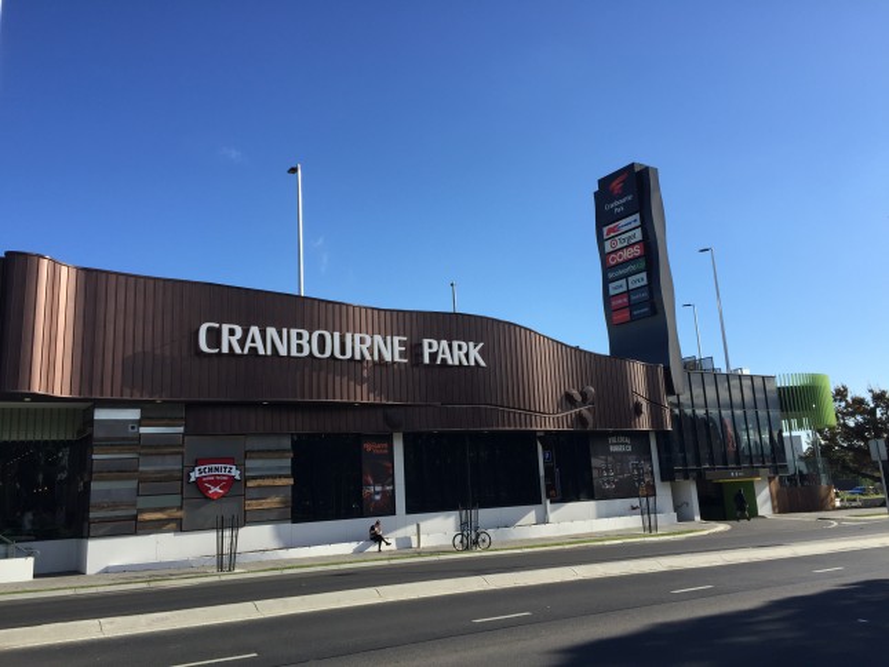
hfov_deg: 61.7
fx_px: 745
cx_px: 444
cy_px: 334
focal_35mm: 29
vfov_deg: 48.2
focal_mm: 4.15
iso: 32
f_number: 2.2
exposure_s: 1/1464
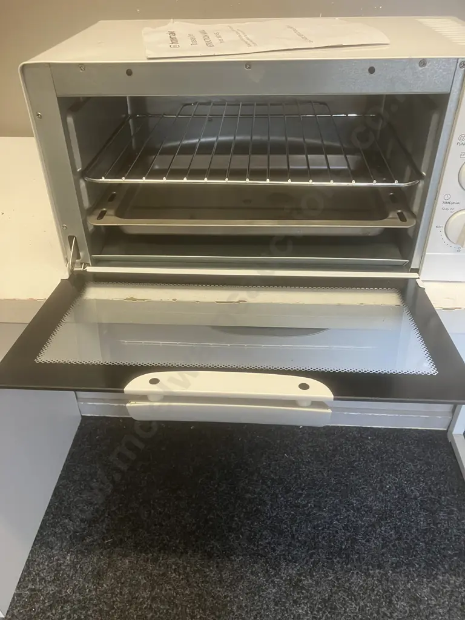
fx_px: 502
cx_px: 232
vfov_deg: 63.4
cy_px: 310
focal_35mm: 28
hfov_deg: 49.7
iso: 125
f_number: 1.8
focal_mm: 3.99
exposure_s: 1/50
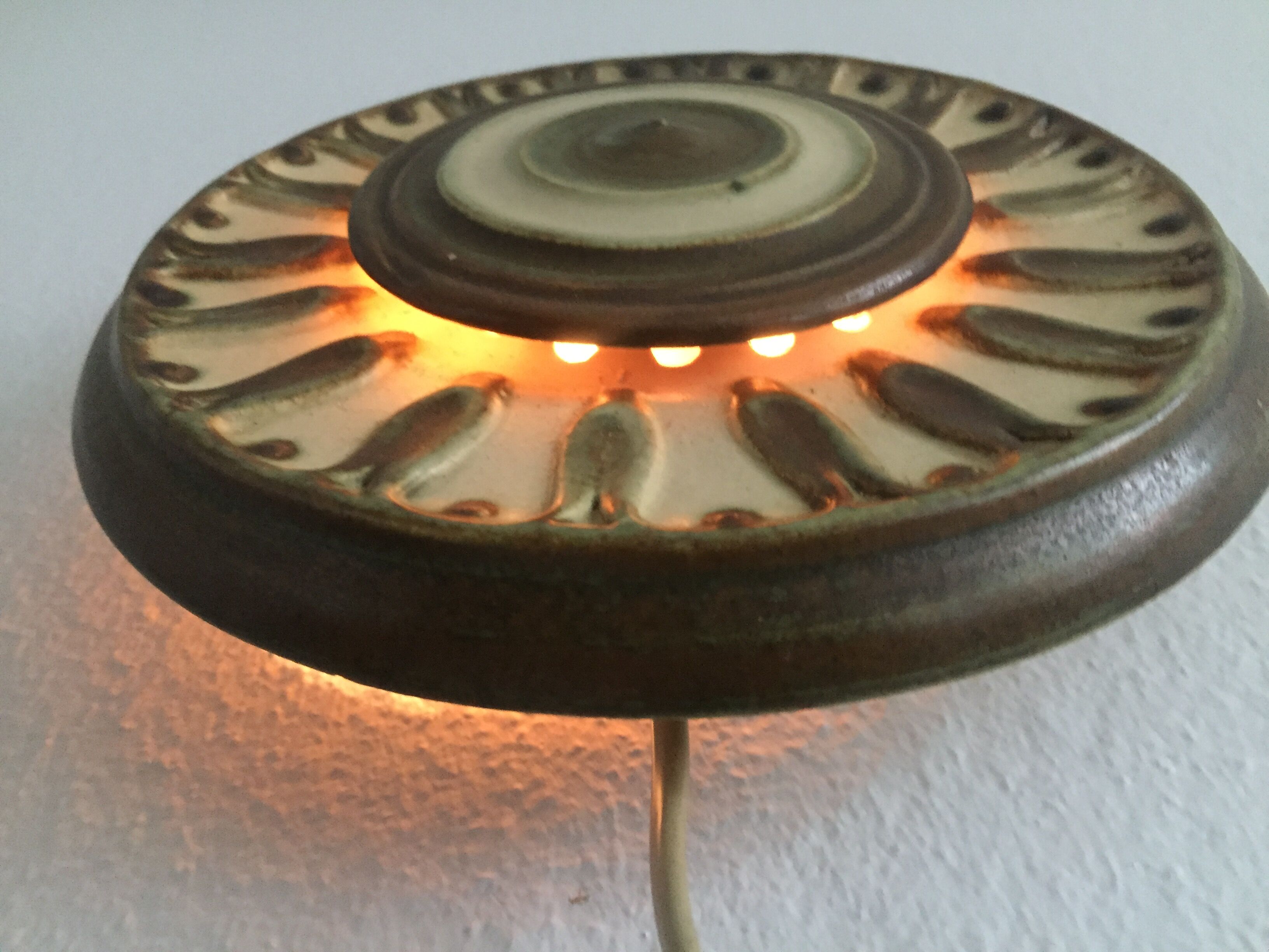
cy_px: 476
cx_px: 634
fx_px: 1063
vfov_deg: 48.2
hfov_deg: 61.7
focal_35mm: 29
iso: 400
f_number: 2.2
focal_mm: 4.15
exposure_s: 1/17
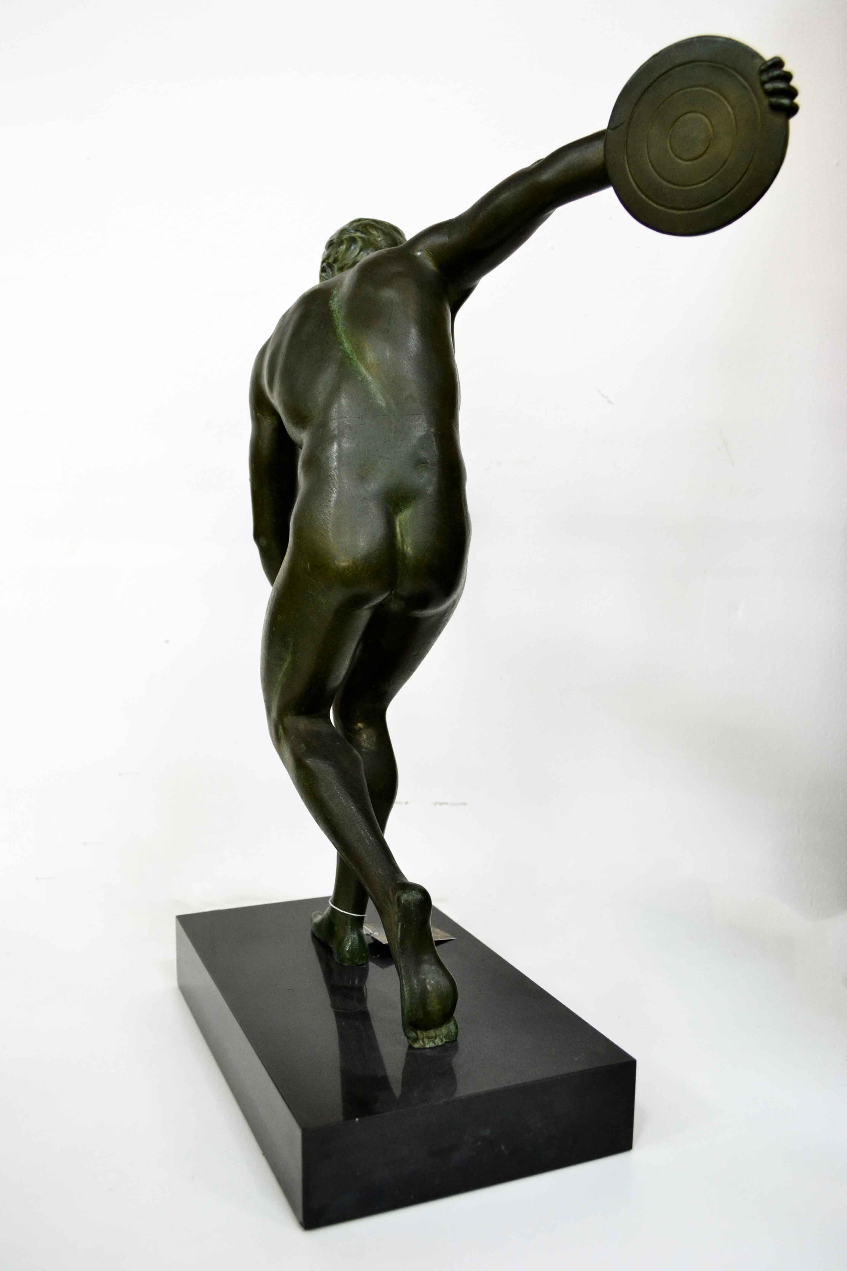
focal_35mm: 30
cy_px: 636
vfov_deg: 61.9
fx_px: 1059
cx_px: 424
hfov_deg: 43.6
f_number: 5.6
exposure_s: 1/50
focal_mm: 20
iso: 1250
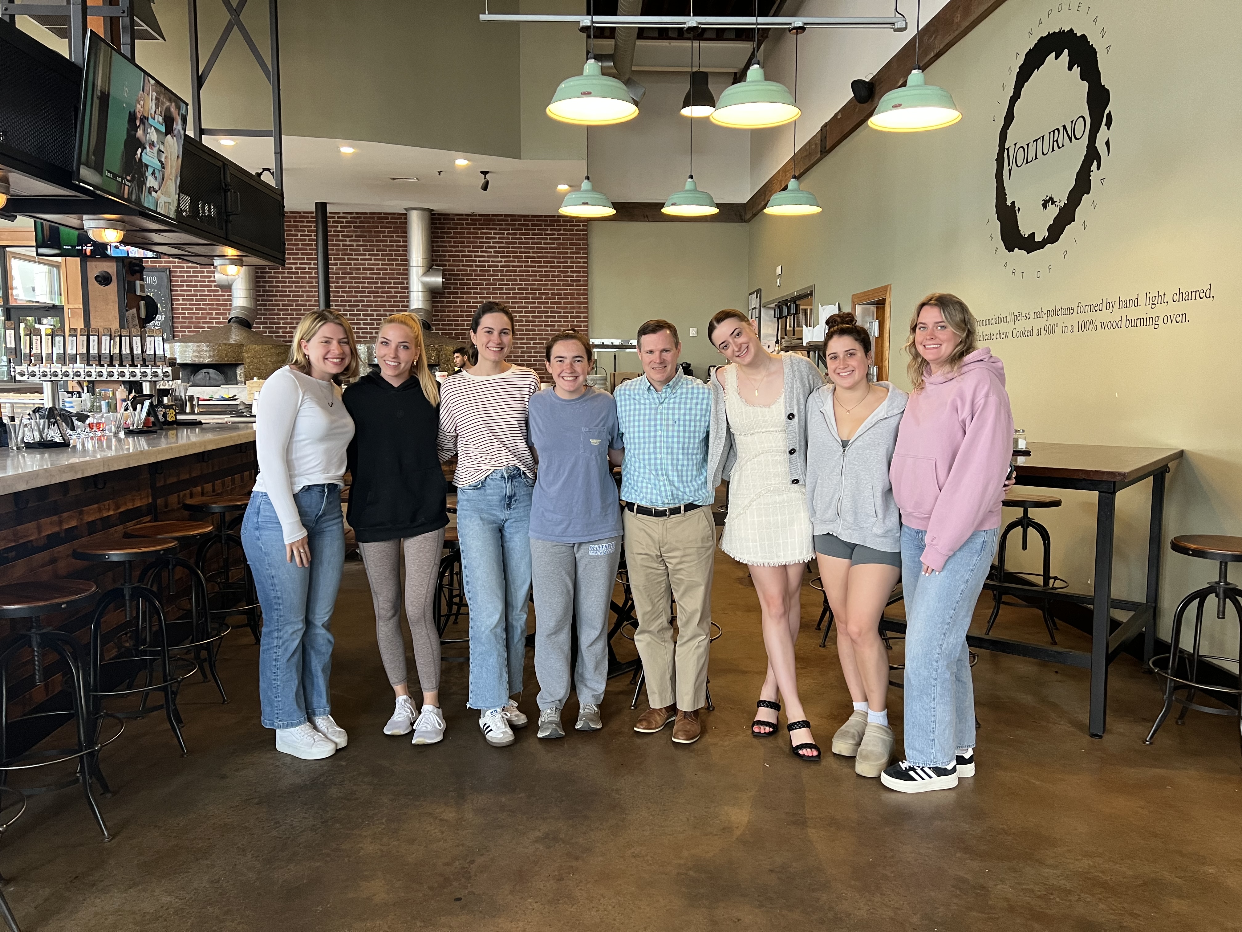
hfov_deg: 67.3
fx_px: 933
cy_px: 466
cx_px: 621
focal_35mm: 26
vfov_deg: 53.1
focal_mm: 5.7
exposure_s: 1/60
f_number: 1.5
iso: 250
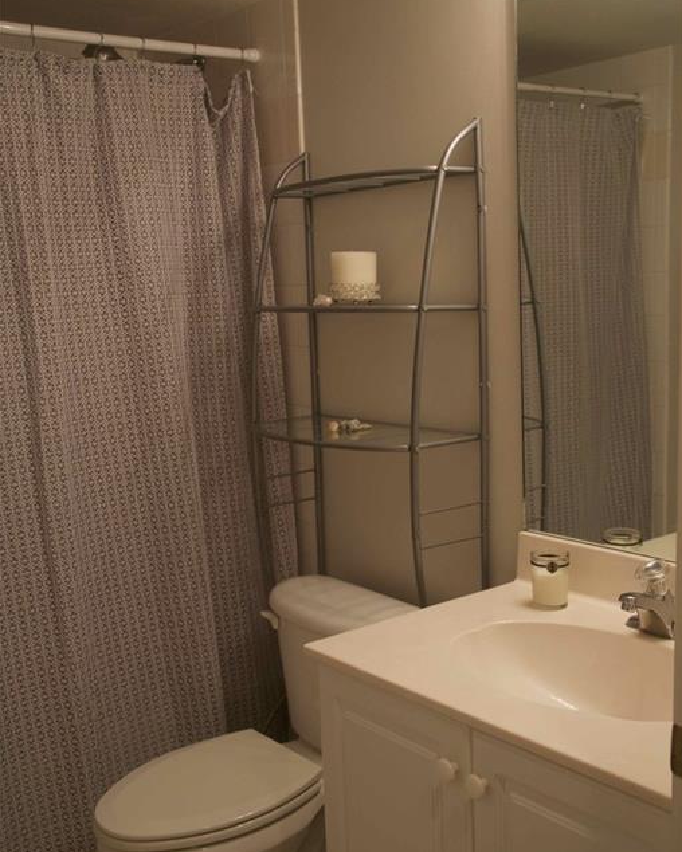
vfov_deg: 43.3
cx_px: 342
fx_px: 1074
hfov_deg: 35.2
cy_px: 441
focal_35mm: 43
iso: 400
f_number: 4
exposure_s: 1/60
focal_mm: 25
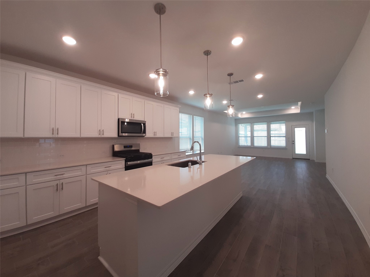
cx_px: 185
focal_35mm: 13
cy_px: 138
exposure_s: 1/40
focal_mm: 1.42
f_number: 2.2
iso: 50
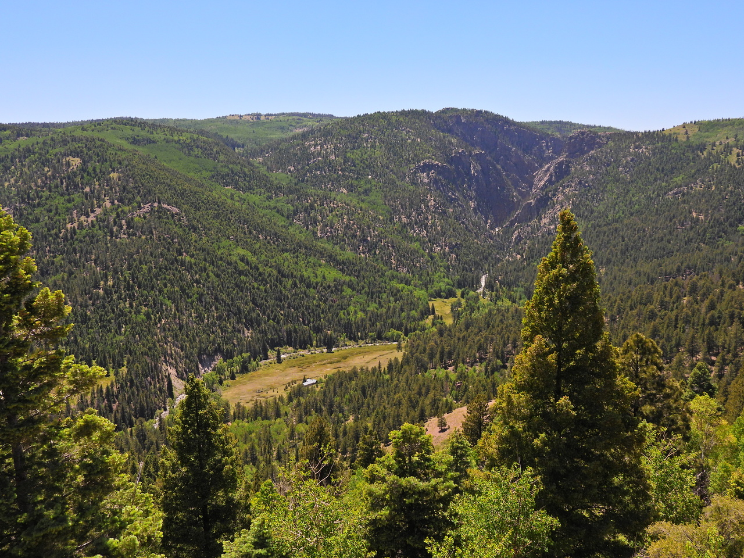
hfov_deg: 52.6
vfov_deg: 40.7
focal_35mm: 35
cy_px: 279
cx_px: 372
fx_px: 752
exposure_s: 1/1250
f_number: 3.2
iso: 100
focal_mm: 6.2
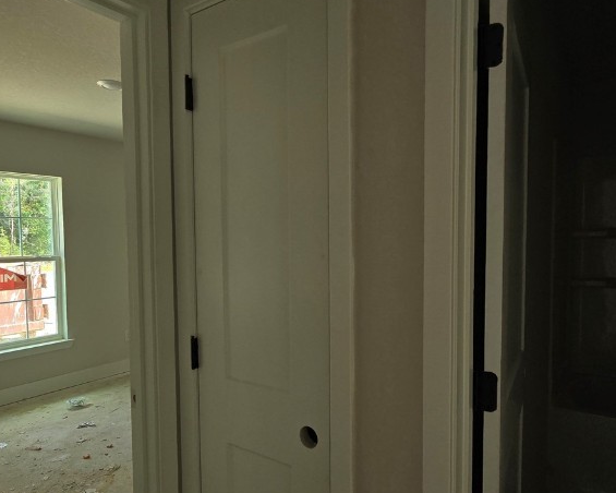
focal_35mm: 23
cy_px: 264
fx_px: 419
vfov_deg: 60.8
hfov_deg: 72.6
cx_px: 305
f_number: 2.2
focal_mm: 2.2
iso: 50
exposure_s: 1/205
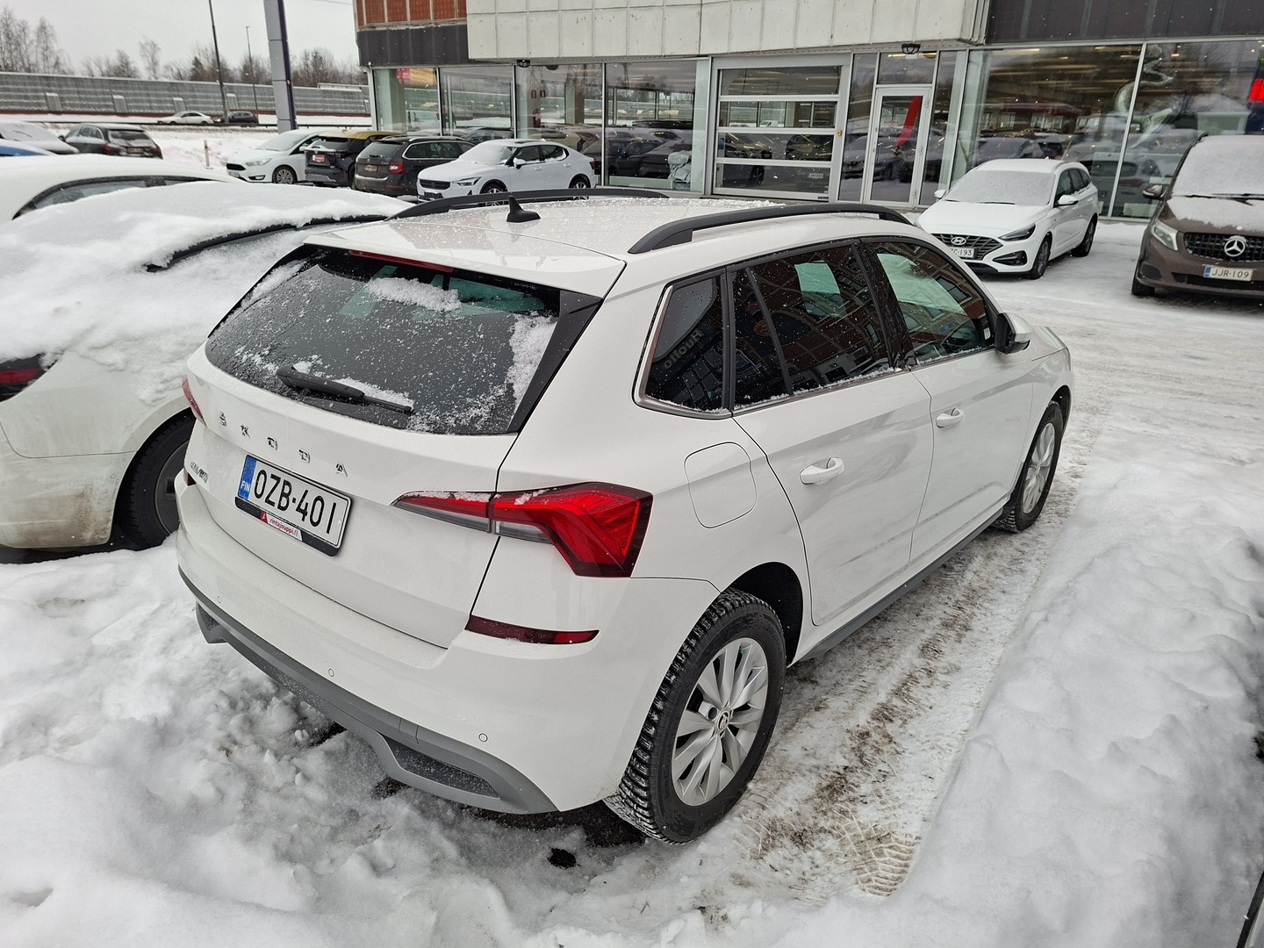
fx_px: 840
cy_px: 474
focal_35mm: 23
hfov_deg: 73.9
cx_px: 632
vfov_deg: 58.9
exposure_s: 1/301
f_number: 1.8
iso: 50
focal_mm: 5.54
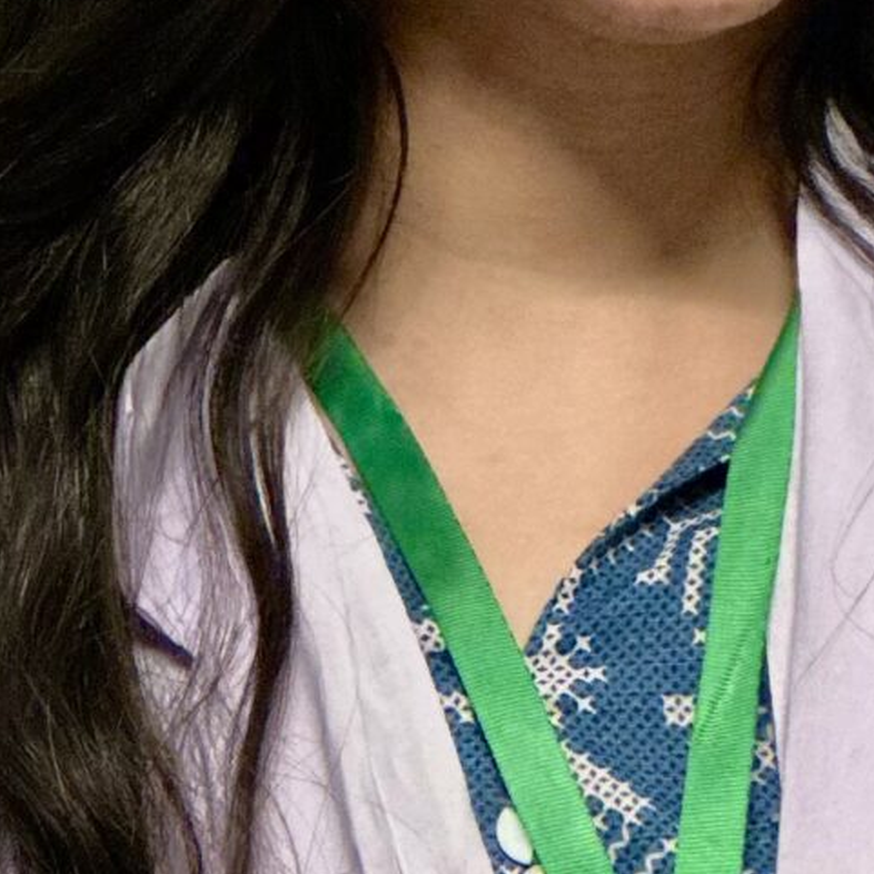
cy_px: 191
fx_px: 10341
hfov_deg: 4.8
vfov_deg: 4.8
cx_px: 605
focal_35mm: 362
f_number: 2.8
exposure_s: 1/40
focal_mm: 9
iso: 250
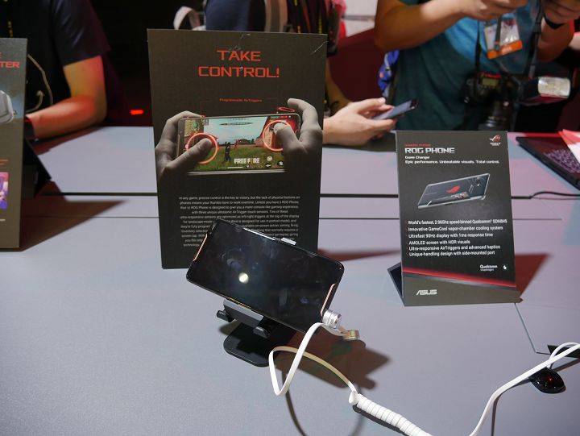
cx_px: 290
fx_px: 469
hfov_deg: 63.4
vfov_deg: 49.8
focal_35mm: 28
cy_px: 218
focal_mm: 14
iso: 500
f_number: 3.5
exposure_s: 1/60
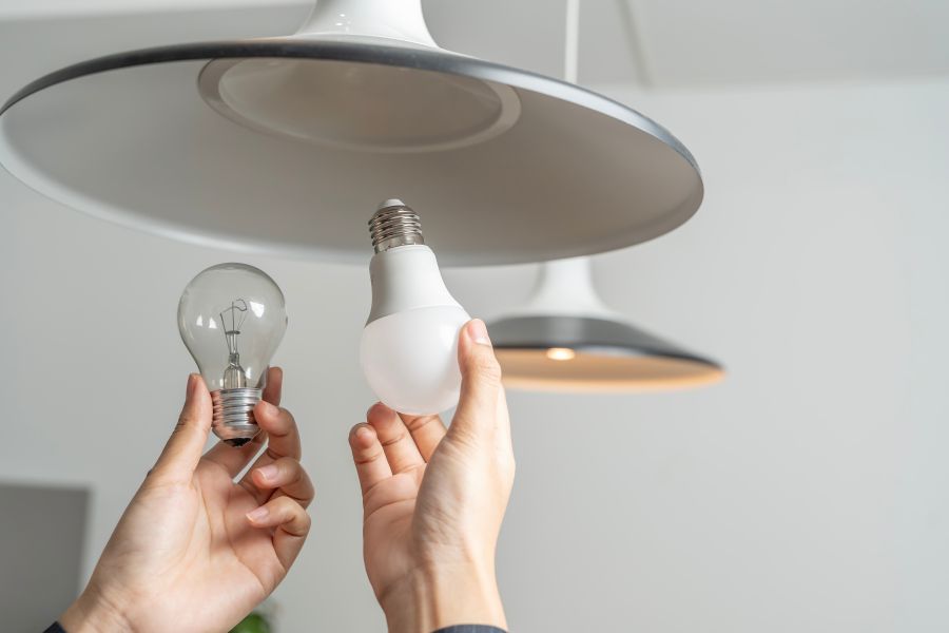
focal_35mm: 43
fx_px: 1133
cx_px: 474
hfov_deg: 45.4
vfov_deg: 31.2
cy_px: 316
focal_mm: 43
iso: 400
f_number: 4.5
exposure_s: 1/250
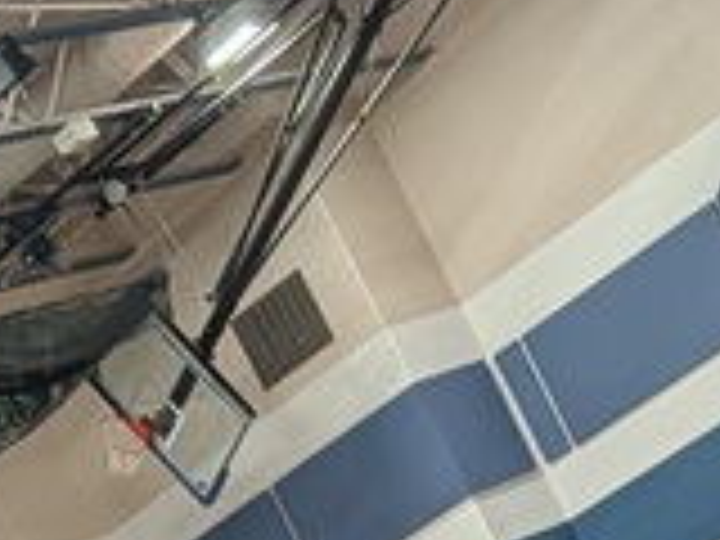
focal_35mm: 154
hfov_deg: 12.7
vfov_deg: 8.2
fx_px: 3203
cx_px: 652
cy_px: 1591
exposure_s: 1/145
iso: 30
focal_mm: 6.9
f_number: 1.68
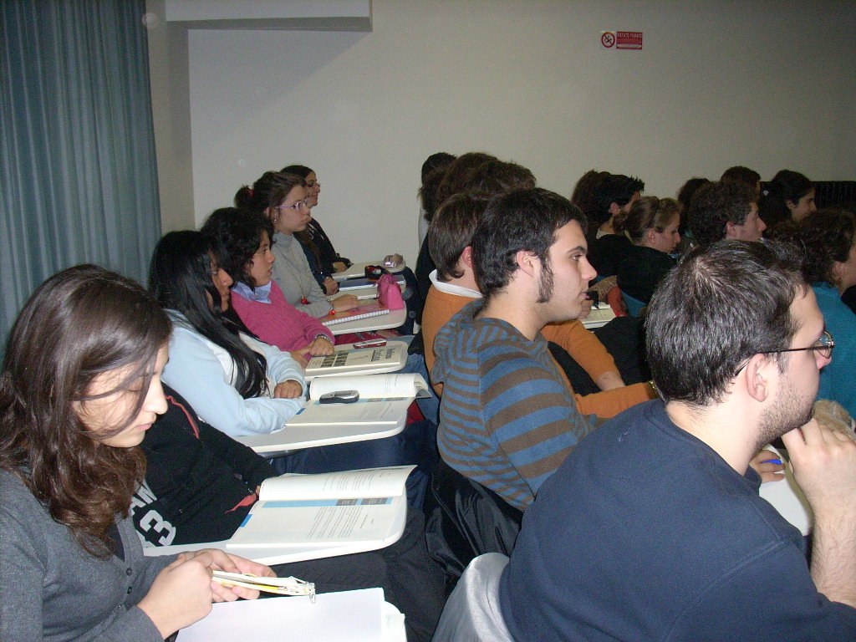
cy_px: 321
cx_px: 428
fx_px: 915
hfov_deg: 50.1
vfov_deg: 38.7
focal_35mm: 37
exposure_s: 1/60
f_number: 2.8
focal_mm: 6.2
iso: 259
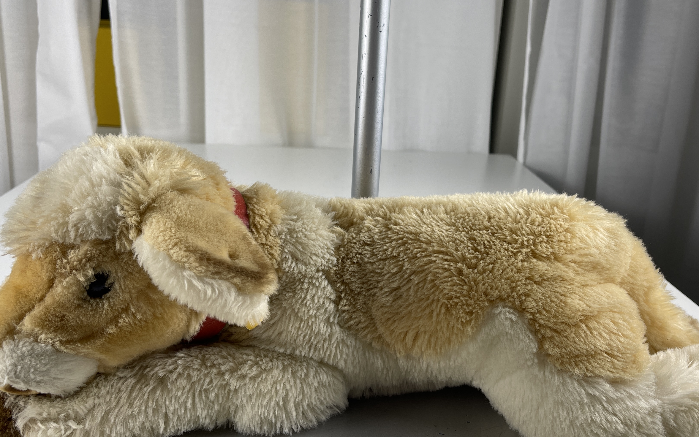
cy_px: 207
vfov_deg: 38.3
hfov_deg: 58.1
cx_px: 377
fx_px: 629
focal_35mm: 33
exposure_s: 1/105
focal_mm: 5.1
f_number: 1.6
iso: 32
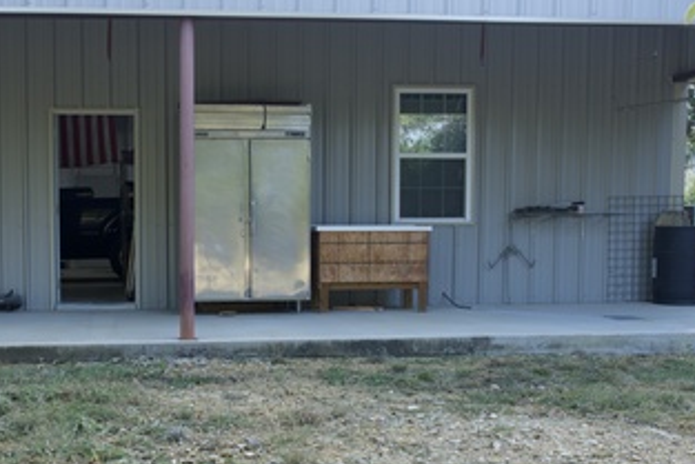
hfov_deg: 39.5
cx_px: 195
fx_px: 946
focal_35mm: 49
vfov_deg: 27.4
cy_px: 310
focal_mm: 24
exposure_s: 1/160
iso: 200
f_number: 4
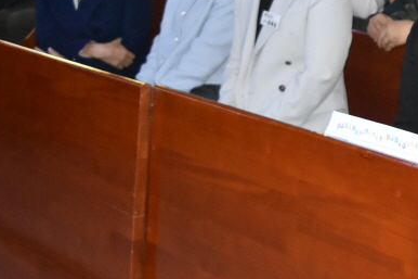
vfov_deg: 14.0
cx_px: 528
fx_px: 1129
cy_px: 87
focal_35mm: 97
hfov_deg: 19.5
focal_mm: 25
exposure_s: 1/60
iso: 3600
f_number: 4
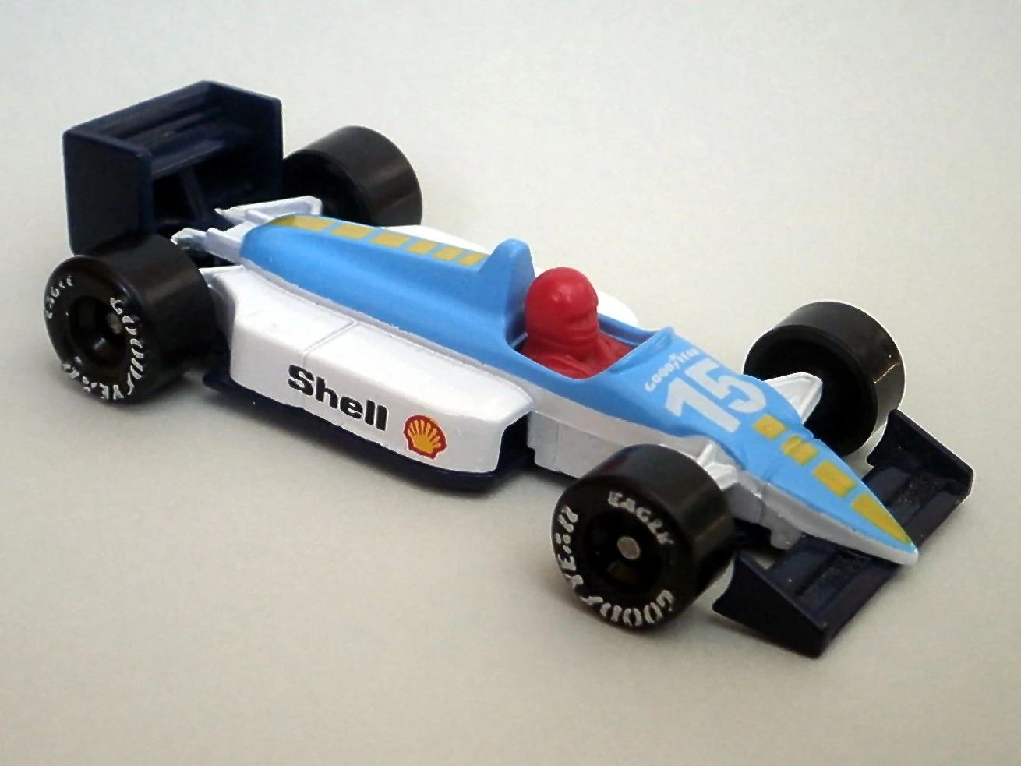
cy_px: 383
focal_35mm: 47
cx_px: 510
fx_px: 1387
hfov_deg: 40.4
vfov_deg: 30.9
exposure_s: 1/40
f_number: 3.4
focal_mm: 8.3
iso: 200
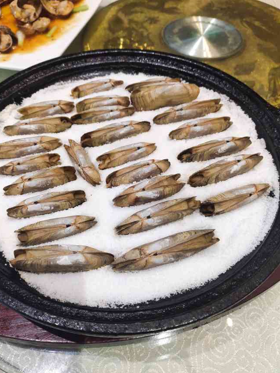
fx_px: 269
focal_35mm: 25
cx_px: 133
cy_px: 182
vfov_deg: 69.4
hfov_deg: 54.9
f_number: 1.79
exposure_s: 1/100
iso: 799
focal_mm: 4.76
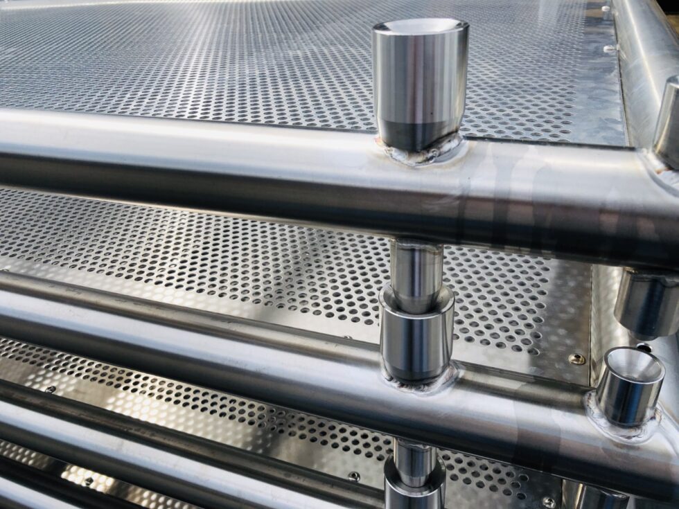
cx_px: 340
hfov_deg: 63.4
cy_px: 254
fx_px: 549
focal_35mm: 28
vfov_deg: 49.7
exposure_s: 1/1548
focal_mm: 4
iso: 20
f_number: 1.8
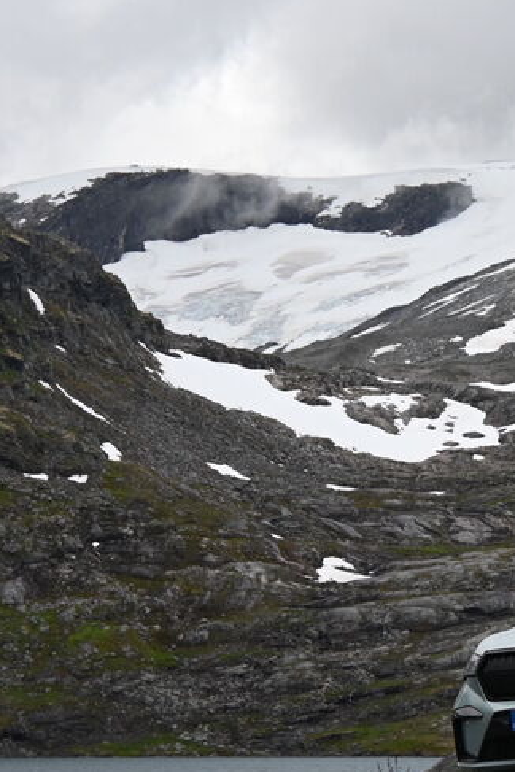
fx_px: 3176
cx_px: 736
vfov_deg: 13.9
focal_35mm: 148
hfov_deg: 9.1
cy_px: 502
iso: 400
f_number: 6.3
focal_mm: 50
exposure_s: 1/200
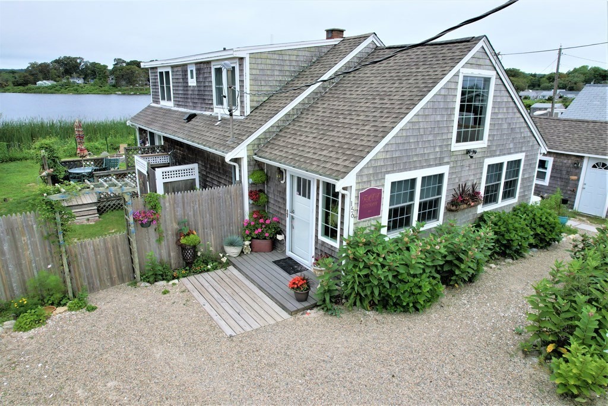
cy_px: 203
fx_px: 372
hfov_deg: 78.6
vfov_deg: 57.2
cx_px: 304
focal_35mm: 22
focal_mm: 8.38
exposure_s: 1/320
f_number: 2.8
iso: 140
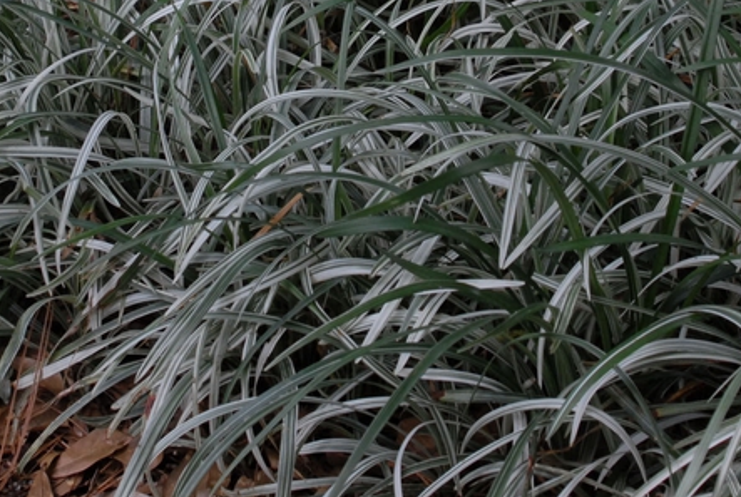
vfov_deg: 13.9
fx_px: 2000
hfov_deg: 21.0
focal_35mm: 97
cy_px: -34
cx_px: 321
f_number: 6.3
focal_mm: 28
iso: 400
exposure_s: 1/160
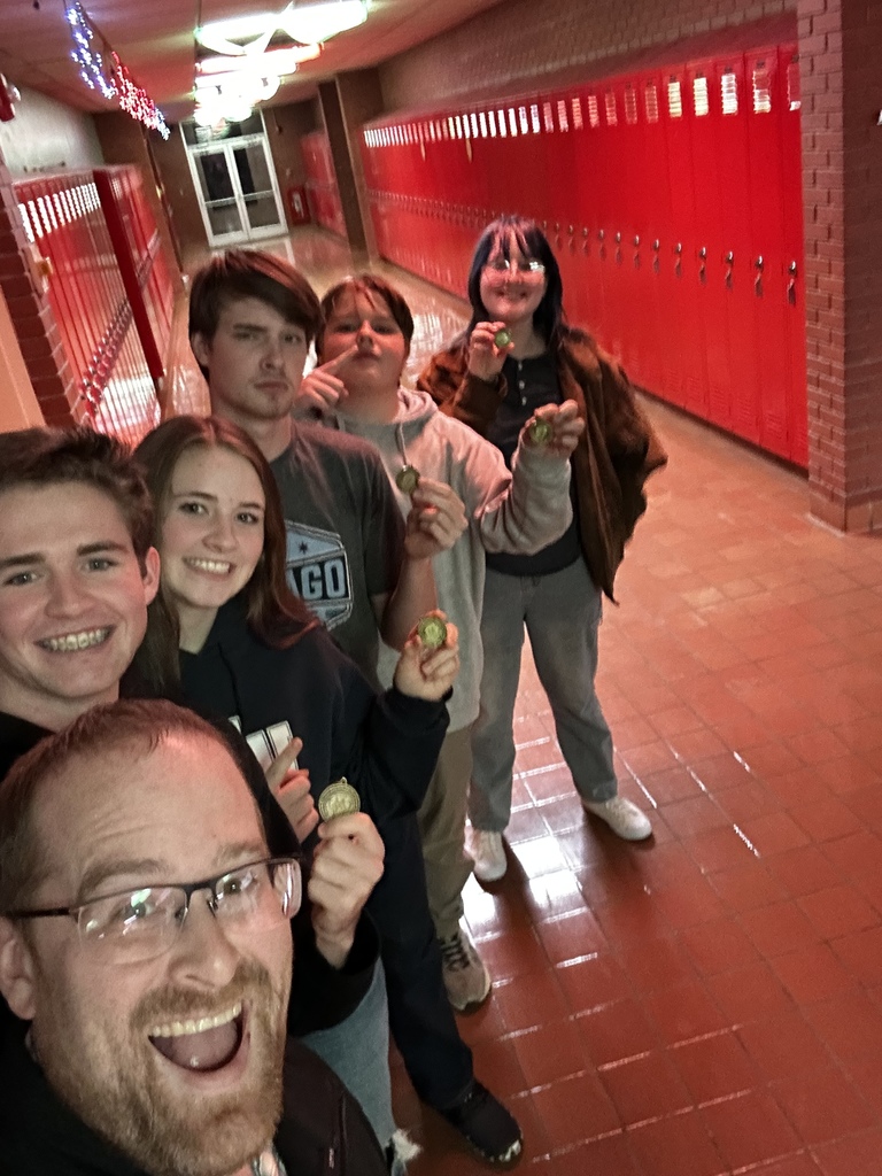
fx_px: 1019
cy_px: 588
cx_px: 441
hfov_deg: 46.8
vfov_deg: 60.0
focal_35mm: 30
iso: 500
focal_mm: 2.69
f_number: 1.9
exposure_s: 1/24
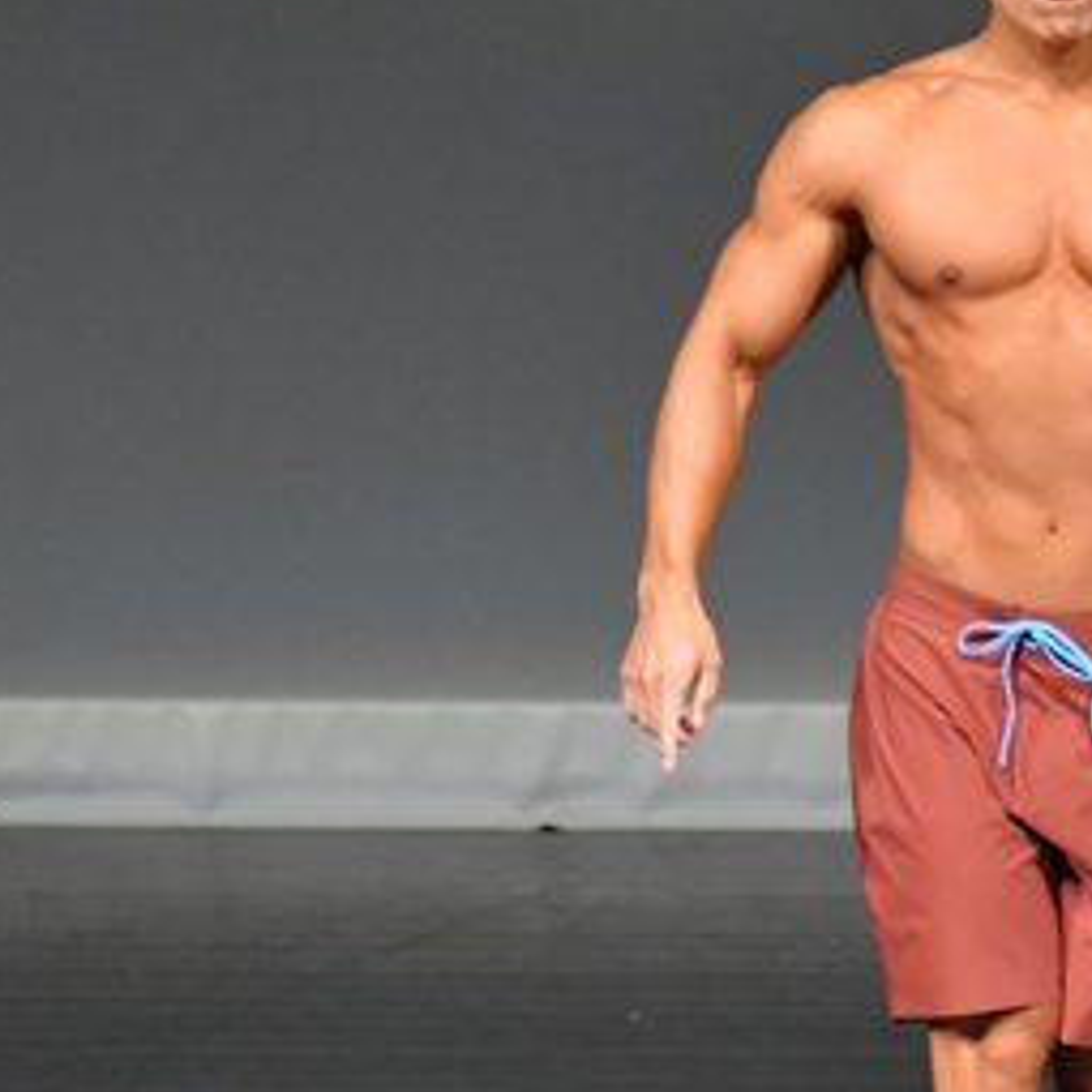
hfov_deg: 1.8
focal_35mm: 969
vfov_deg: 1.8
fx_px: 34584
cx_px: 1360
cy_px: 668
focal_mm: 250
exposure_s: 1/400
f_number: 5.6
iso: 5000
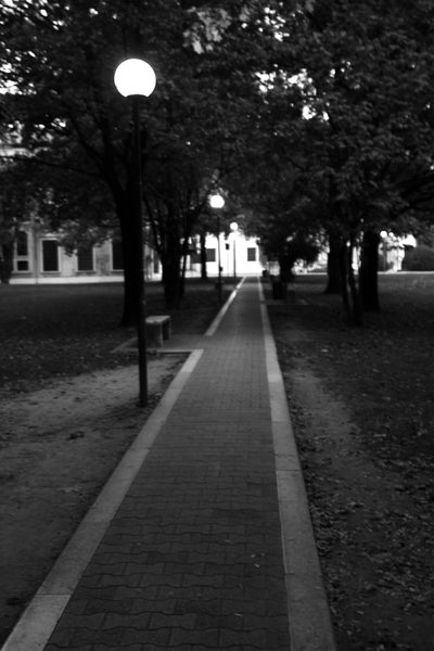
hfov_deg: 33.4
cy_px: 326
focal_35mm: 40
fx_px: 723
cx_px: 217
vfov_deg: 48.5
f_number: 2.8
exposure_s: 1/3.33
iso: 200
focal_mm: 24
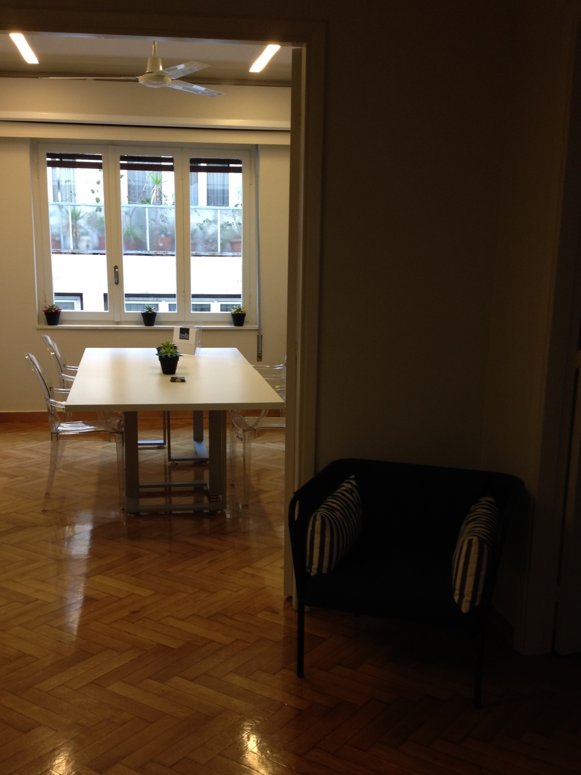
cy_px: 454
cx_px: 274
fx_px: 962
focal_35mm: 43
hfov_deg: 33.6
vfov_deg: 43.7
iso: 50
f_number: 2.4
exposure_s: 1/35
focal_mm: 4.28
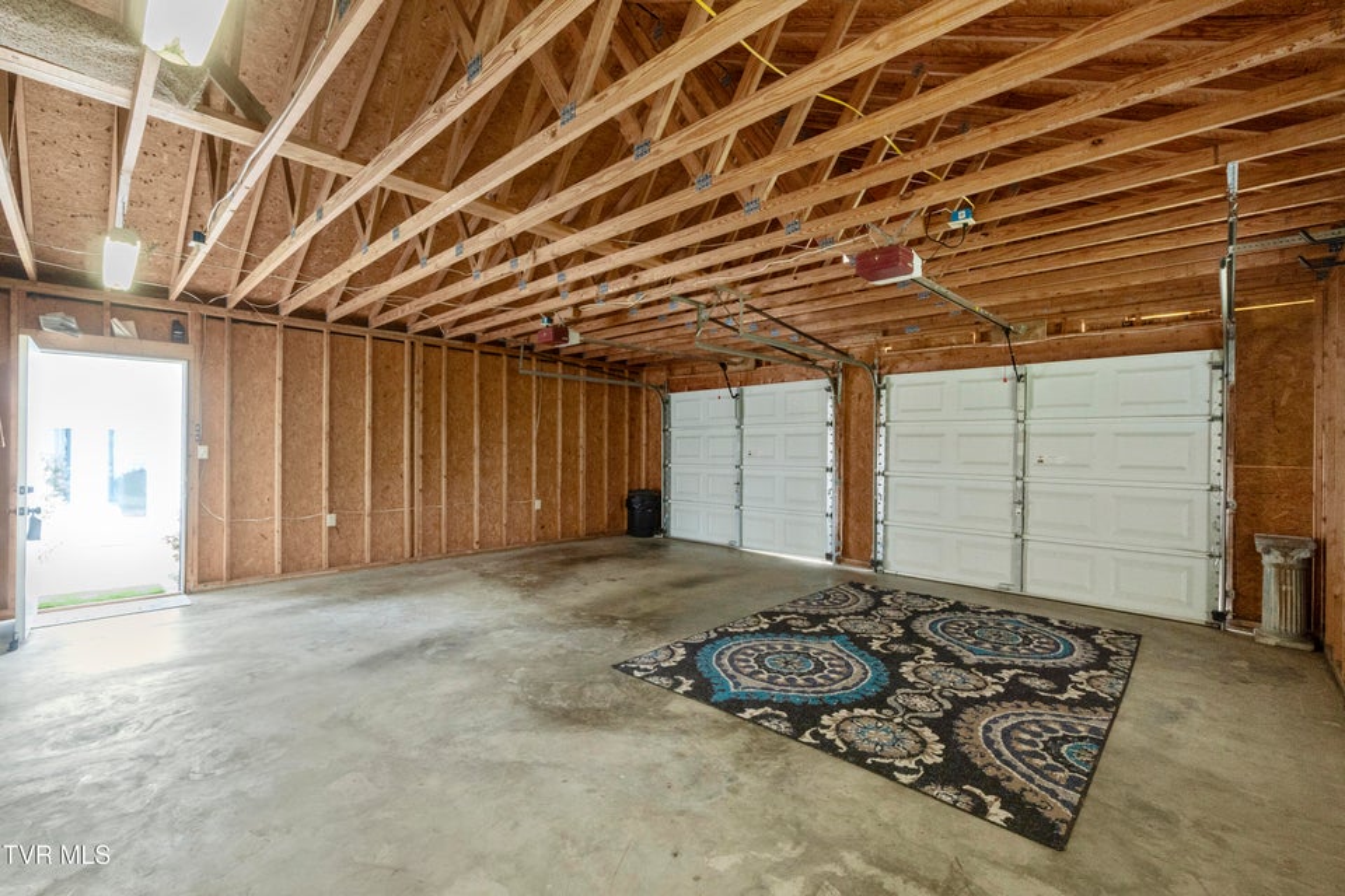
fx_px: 560
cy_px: 448
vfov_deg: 77.3
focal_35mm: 15
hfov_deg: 100.4
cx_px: 672
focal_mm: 10
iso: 800
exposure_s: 1/20
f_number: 8
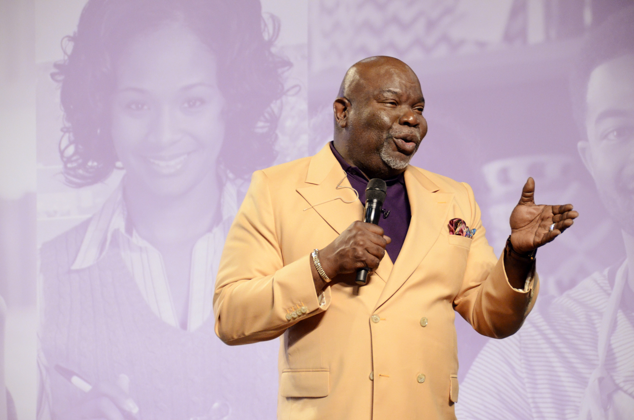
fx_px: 2768
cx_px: 317
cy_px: 210
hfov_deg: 13.1
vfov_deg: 8.7
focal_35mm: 158
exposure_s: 1/160
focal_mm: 105
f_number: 5.6
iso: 3200
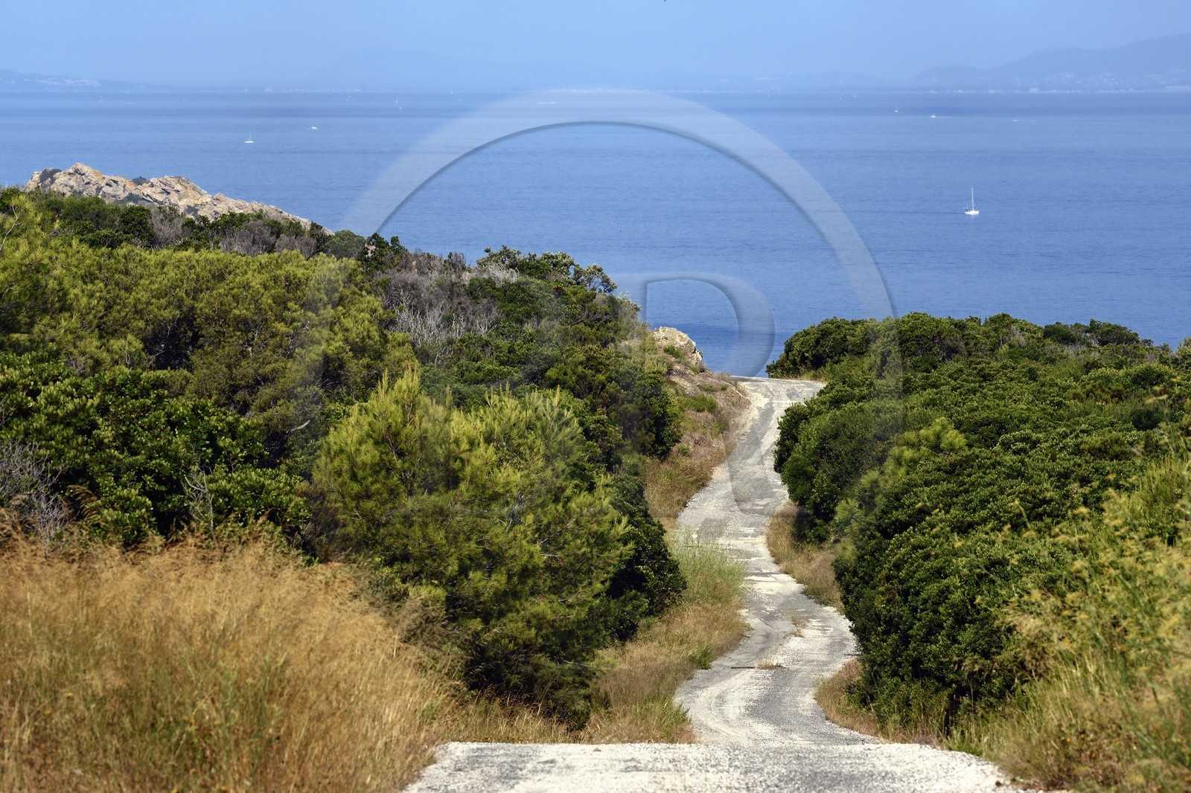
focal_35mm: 200
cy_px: 396
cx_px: 596
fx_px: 6615
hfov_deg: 10.3
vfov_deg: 6.9
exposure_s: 1/200
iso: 200
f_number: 16
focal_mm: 200
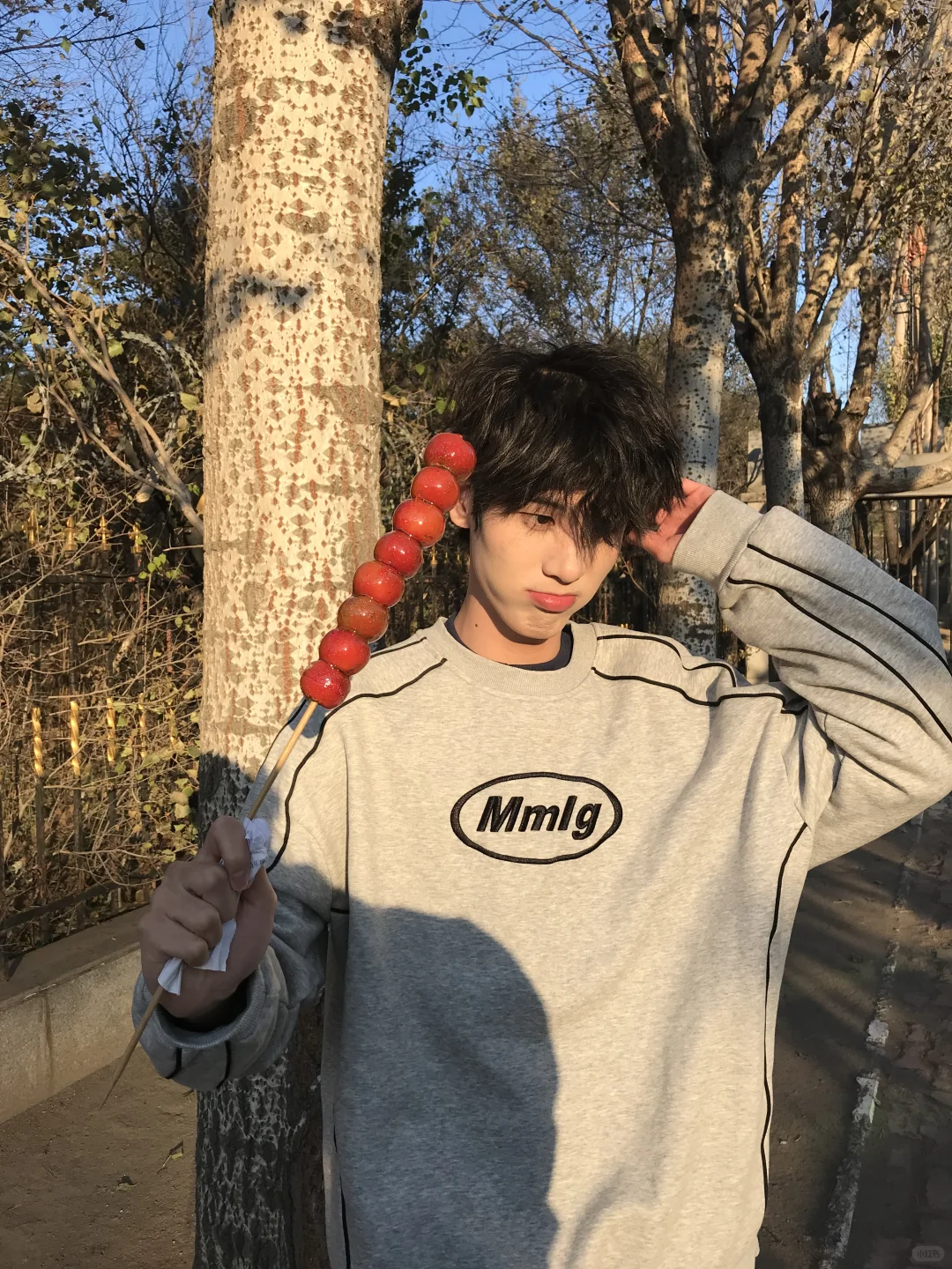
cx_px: 476
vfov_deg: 63.4
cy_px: 634
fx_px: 1027
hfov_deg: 49.7
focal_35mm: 28
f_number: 1.8
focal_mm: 3.99
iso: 20
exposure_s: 1/1041
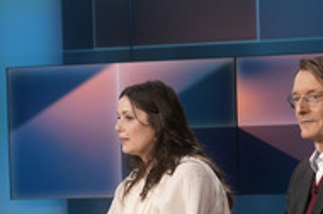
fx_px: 958
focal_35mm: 107
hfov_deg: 19.1
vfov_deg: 12.5
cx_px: 101
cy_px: 250
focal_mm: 30
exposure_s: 1/125
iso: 640
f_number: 2.2
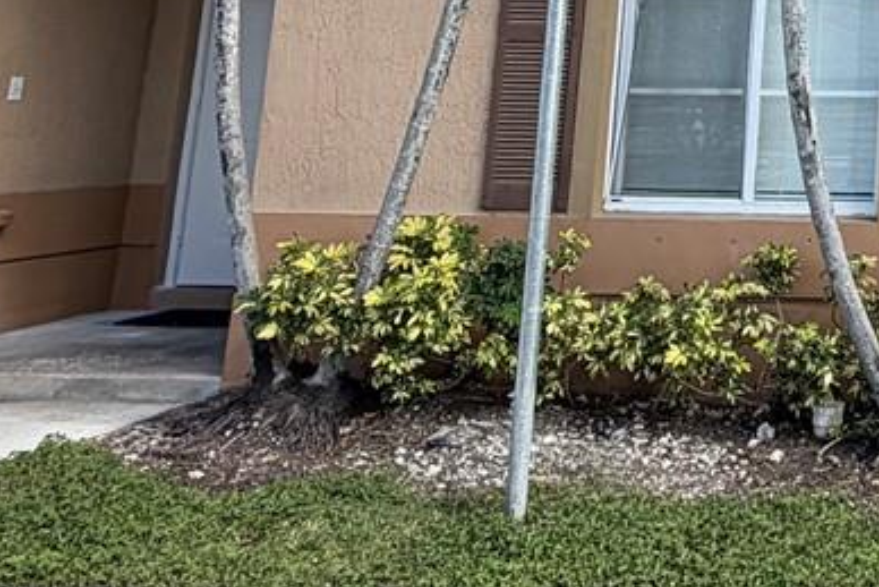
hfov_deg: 27.8
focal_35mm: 60
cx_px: 1137
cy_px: -186
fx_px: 1465
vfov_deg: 20.6
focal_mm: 2.22
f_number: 2.2
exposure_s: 1/502
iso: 40
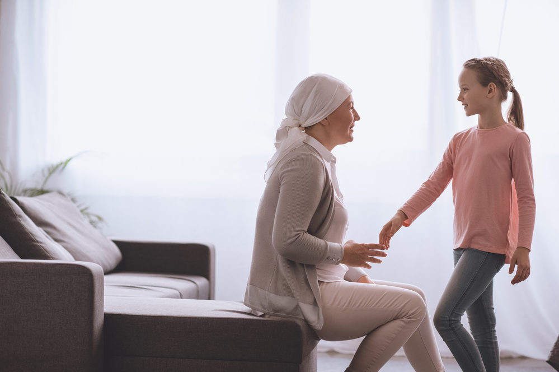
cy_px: 186
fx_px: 1319
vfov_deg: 16.0
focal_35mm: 85
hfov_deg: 23.9
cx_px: 280
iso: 800
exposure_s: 1/200
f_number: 2.2
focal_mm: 85
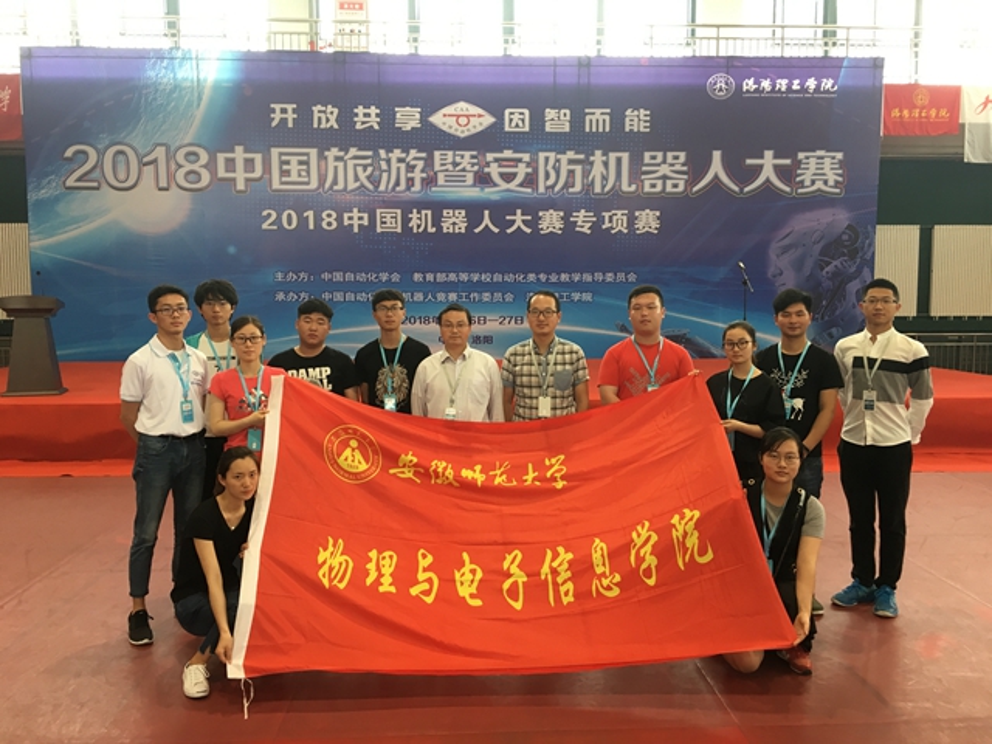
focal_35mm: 29
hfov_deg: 61.7
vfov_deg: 48.2
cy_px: 372
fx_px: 831
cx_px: 496
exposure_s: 1/33
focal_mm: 4.15
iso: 80
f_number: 2.2
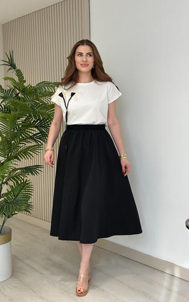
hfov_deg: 24.9
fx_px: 429
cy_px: 150
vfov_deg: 38.9
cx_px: 90
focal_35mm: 52
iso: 80
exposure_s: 1/236
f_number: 1.78
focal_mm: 6.86
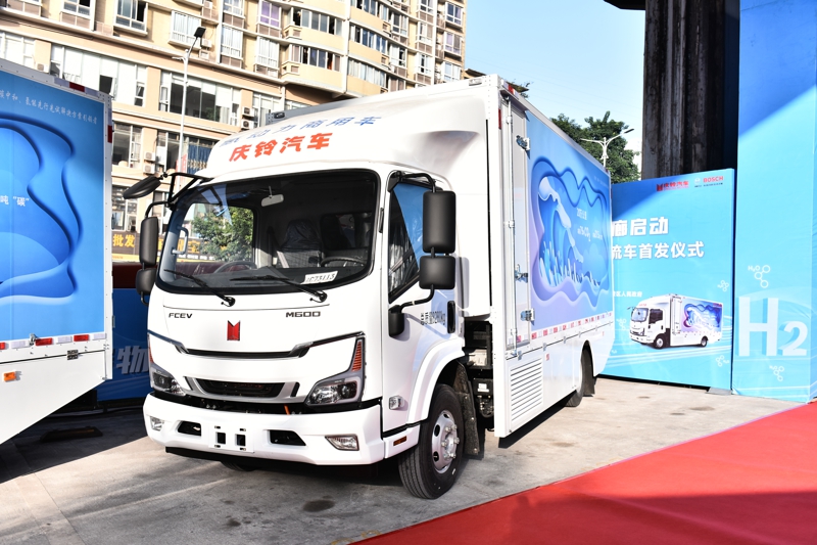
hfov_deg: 63.7
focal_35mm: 29
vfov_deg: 44.9
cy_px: 272
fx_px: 658
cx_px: 408
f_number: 6.3
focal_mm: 29
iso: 200
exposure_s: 1/250
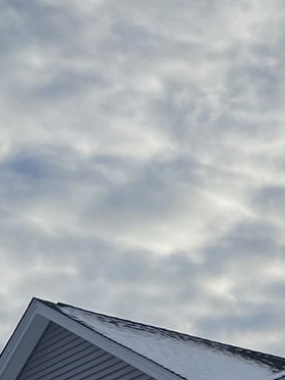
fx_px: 1174
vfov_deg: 15.7
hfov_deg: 13.4
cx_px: 353
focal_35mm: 107
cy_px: 684
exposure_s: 1/3509
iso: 32
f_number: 1.6
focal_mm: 4.2
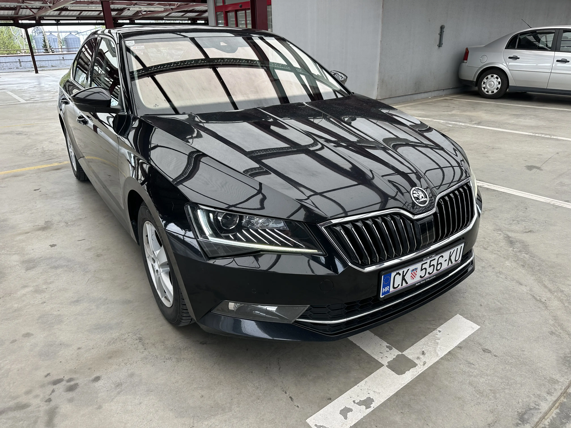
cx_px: 286
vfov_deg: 56.8
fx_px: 396
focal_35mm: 24
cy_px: 214
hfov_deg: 71.6
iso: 80
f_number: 1.78
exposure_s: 1/435
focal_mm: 6.86
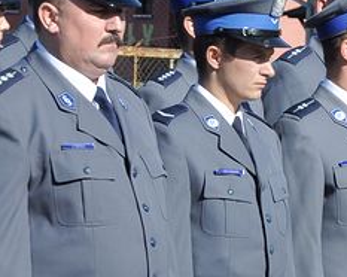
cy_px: 245
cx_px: 393
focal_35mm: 318
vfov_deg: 4.9
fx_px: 3263
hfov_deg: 6.1
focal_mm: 62
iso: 400
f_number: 8
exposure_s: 1/1000
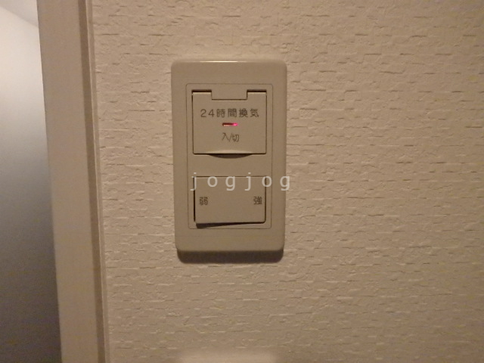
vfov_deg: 63.4
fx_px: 294
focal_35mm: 21
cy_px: 182
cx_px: 242
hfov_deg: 79.0
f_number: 3.5
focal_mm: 3.7
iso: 3200
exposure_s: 1/320
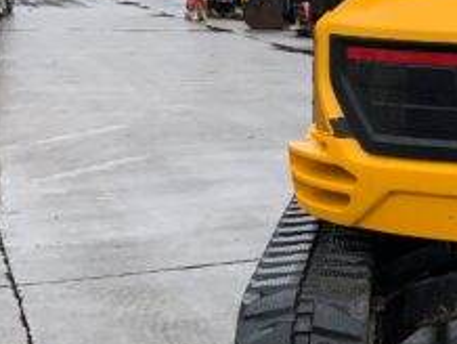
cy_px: 107
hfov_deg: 20.5
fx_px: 1123
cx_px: 633
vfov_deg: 17.3
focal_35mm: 85
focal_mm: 3
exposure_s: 1/439
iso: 16
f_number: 1.8
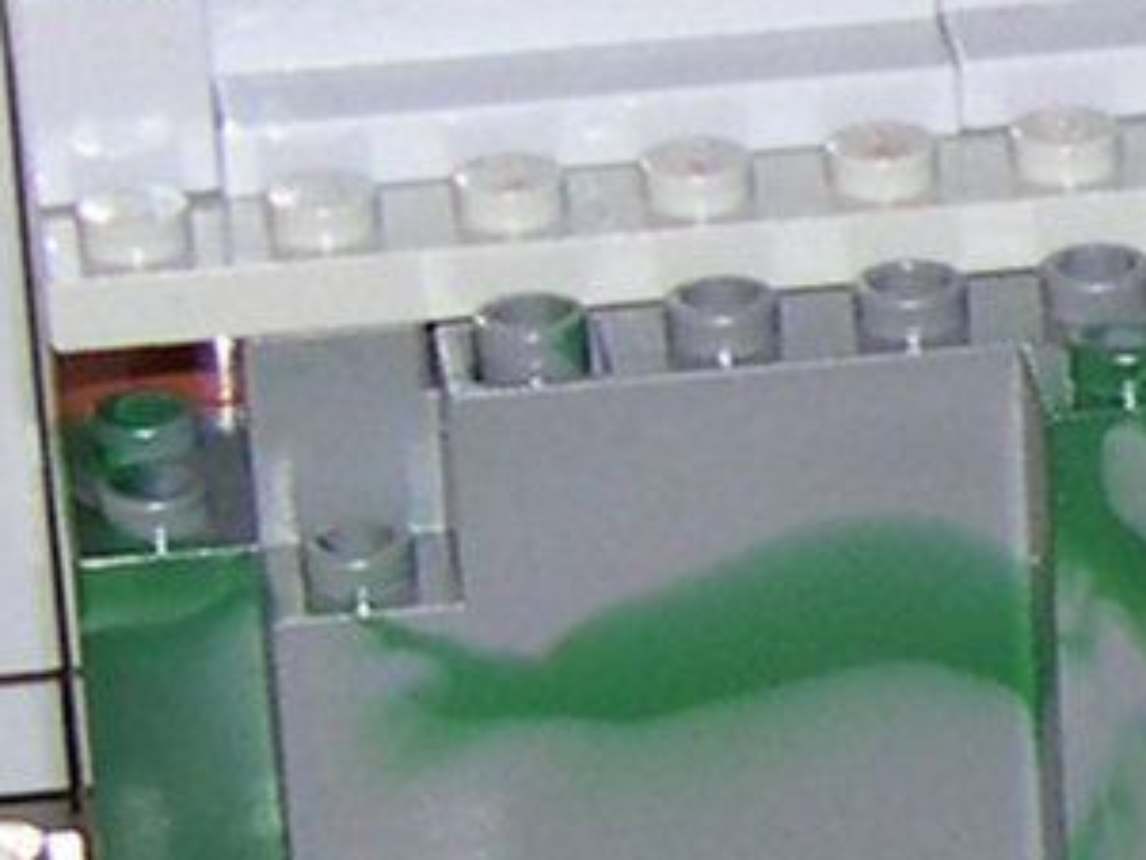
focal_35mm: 287
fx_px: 9505
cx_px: 3008
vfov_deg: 5.2
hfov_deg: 6.5
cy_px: 841
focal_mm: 8
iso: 100
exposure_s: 1/60
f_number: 2.8
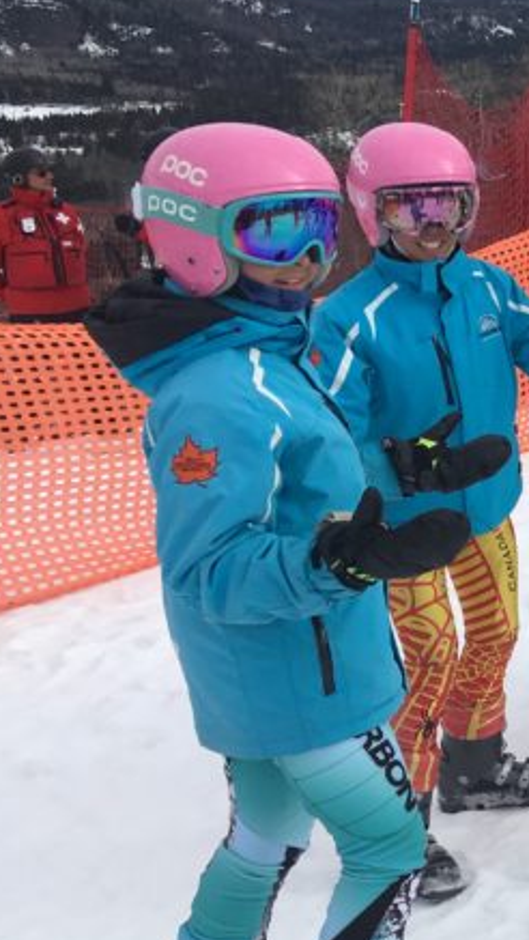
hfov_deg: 13.7
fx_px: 1844
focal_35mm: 74
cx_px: 1086
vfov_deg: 28.6
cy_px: 488
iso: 25
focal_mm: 4.15
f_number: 2.2
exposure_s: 1/1326
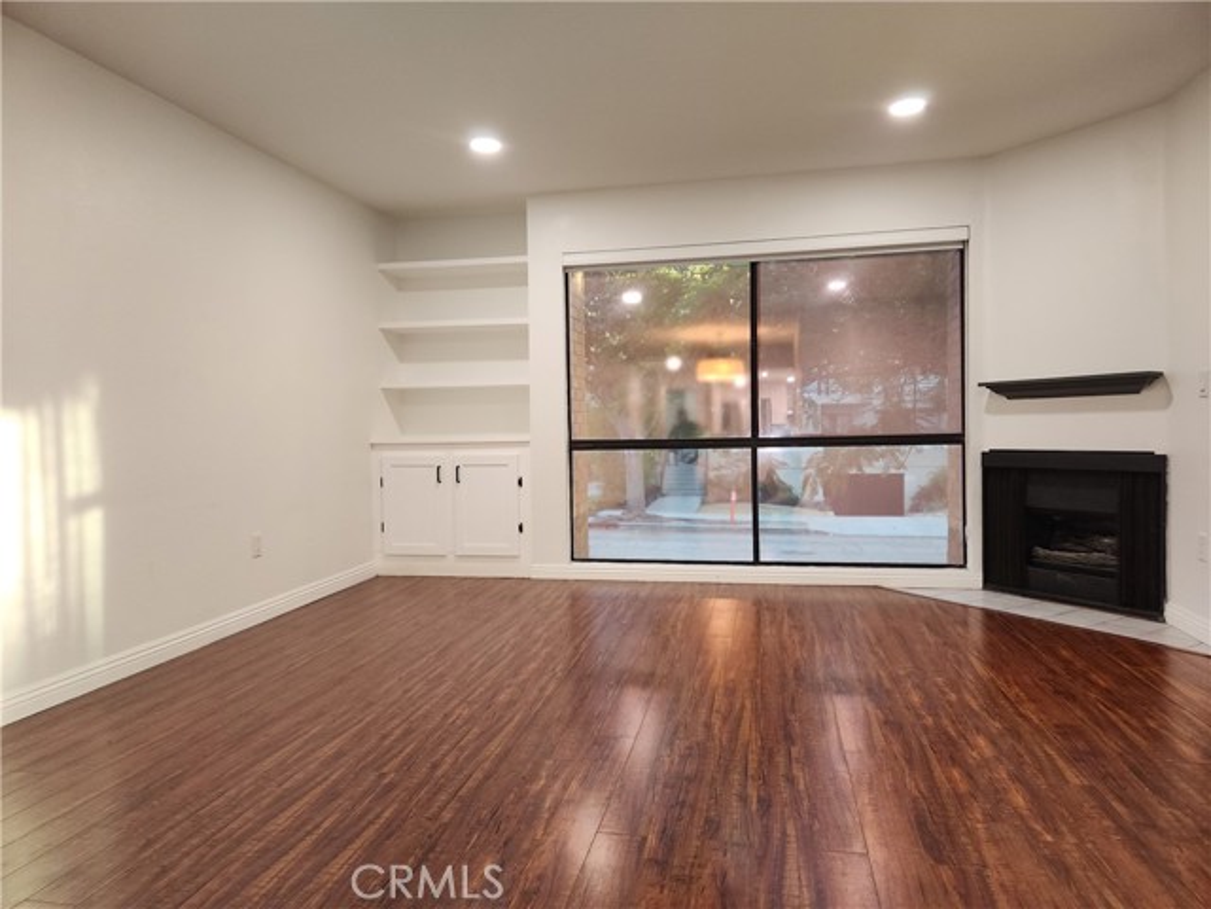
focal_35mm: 23
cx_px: 606
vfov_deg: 58.9
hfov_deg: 73.9
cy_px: 454
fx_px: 805
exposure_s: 1/40
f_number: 1.8
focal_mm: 5.4
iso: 100
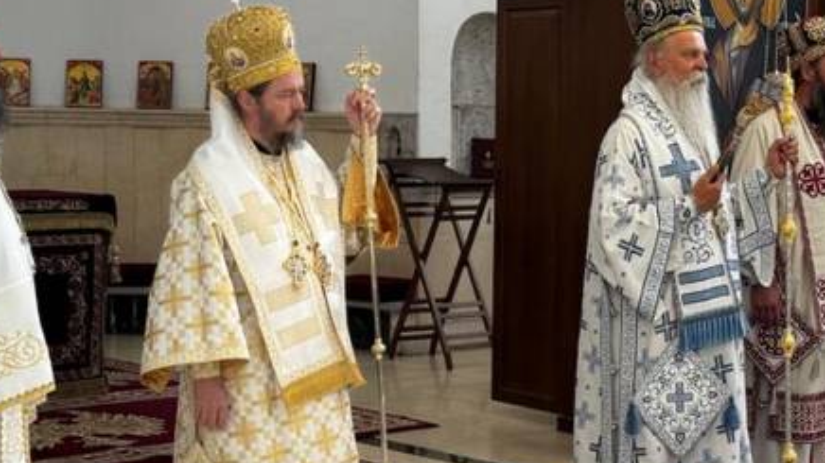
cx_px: 605
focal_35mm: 80
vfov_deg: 15.1
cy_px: 231
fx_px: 1750
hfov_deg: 26.2
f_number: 1.78
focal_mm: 6.76
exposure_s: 1/100
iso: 160
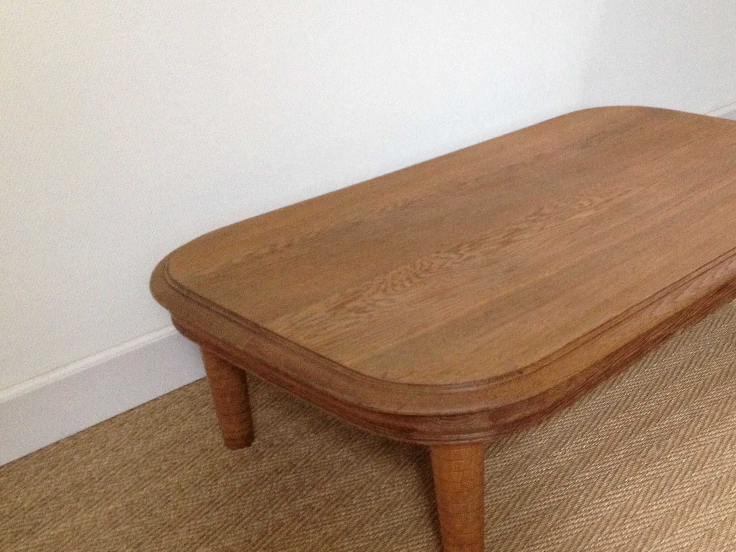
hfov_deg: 38.3
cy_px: 346
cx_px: 514
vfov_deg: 29.6
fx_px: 1042
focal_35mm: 49
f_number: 2.4
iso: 400
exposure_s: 1/20
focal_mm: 4.28
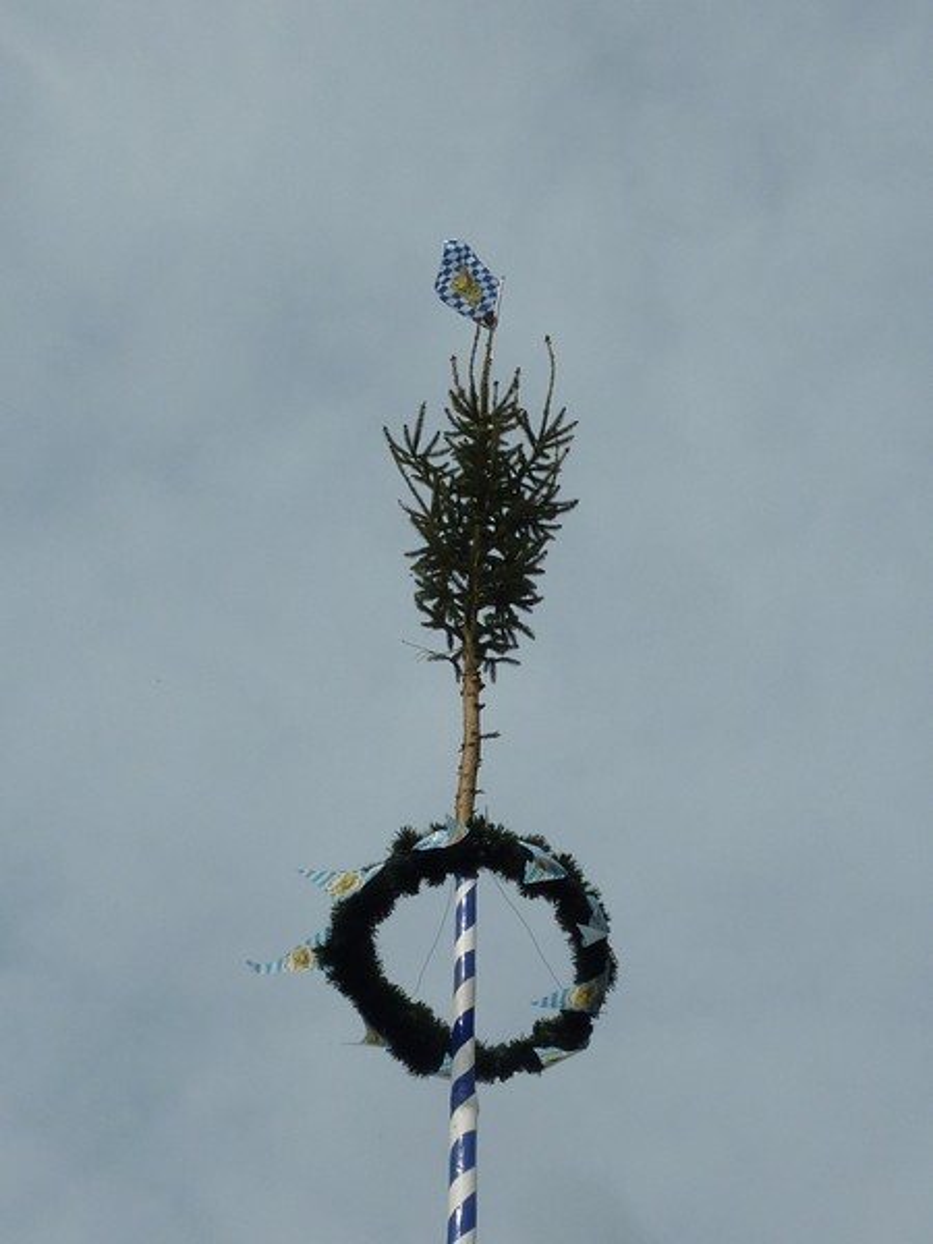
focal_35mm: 76
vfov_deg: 25.7
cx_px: 466
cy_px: 622
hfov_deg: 19.4
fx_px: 2731
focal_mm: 6.9
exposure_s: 1/1000
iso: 80
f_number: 5.6
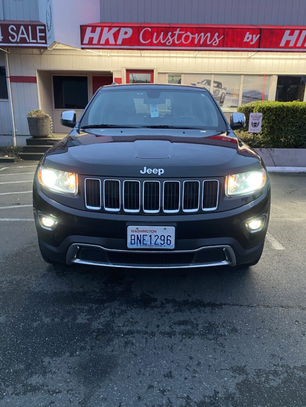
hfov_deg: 53.1
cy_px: 204
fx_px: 306
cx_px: 153
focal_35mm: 26
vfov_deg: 67.3
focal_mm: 4.25
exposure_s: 1/23
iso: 400
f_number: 1.8
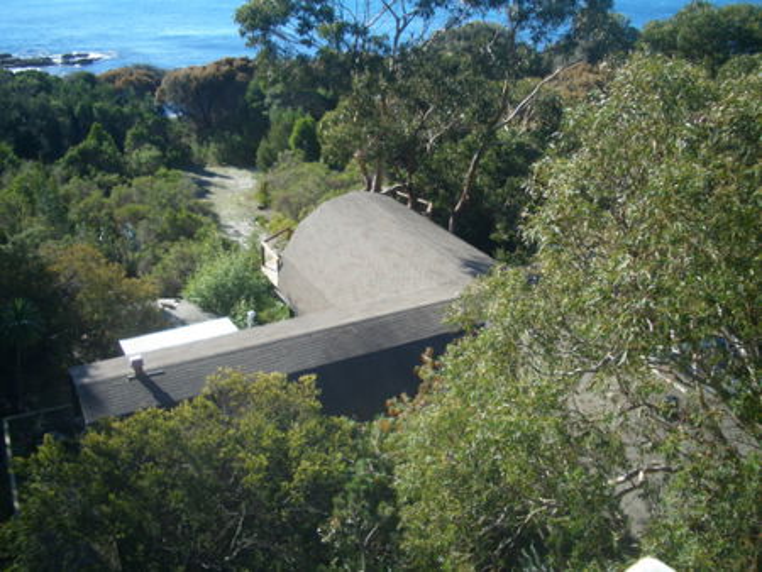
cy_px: 286
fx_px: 771
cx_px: 381
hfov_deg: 52.6
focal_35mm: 35
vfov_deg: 40.7
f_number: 2.6
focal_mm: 5.8
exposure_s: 1/500
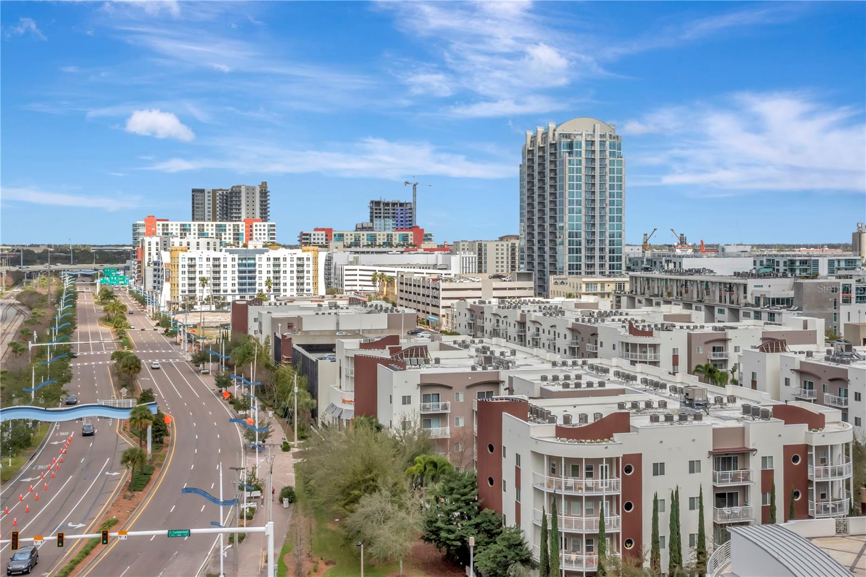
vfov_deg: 34.2
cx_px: 433
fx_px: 938
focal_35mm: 39
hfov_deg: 49.6
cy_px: 288
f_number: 14
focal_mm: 26
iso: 1000
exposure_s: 1/400
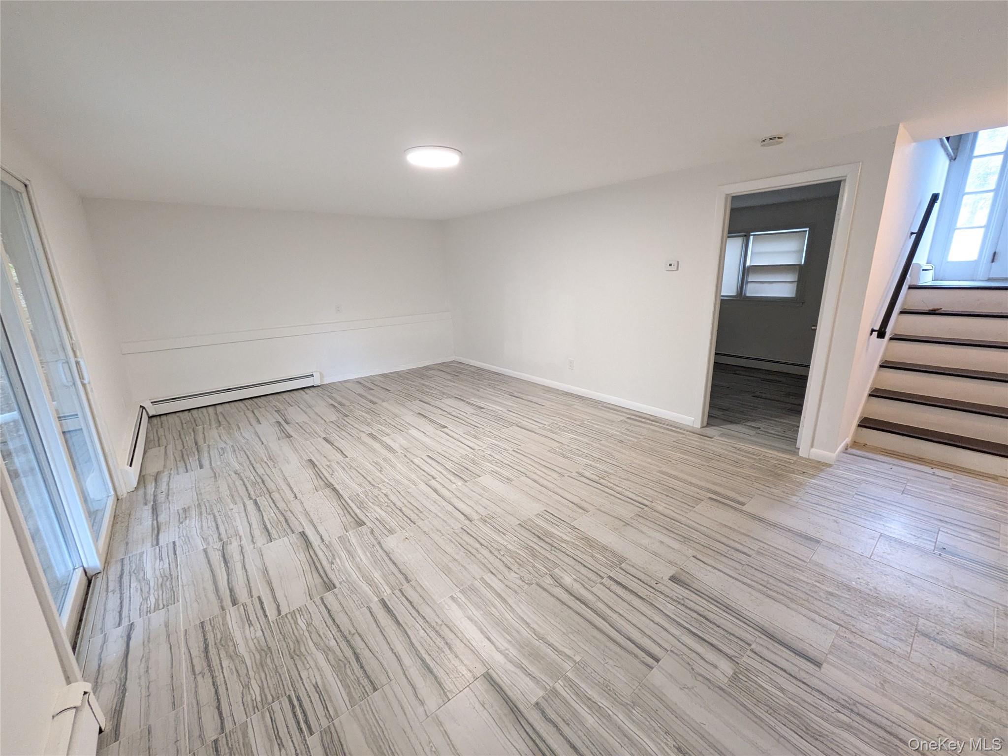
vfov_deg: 85.7
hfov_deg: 102.1
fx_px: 408
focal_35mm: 14
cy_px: 378
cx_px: 504
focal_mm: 1.83
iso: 474
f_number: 2.2
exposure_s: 1/40
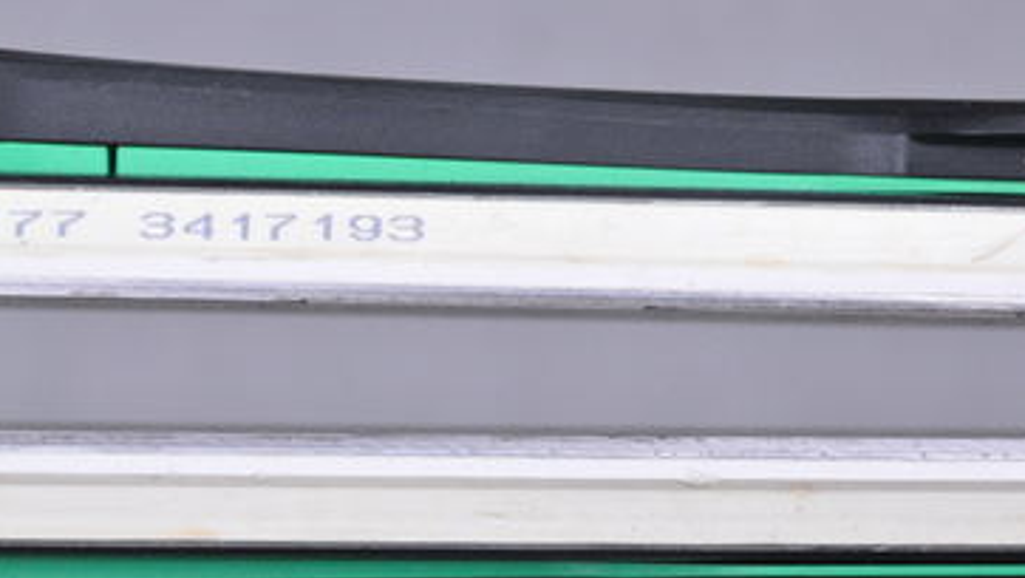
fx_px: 5565
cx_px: 612
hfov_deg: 10.5
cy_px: 370
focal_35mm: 205
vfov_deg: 5.9
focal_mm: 105
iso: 3200
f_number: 9.5
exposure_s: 1/125
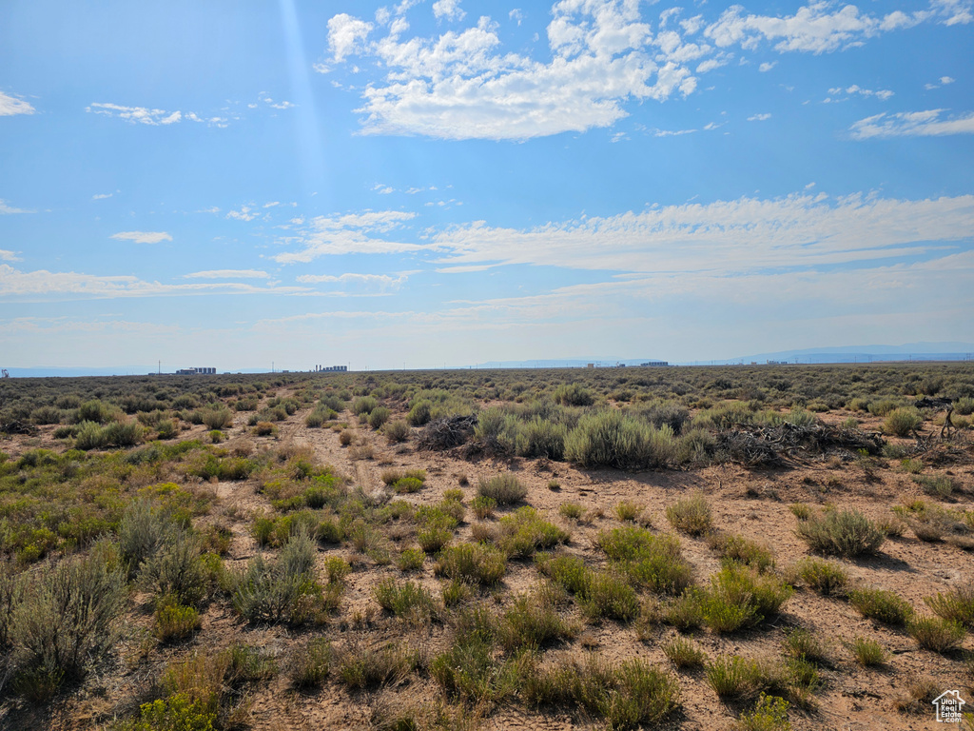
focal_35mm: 23
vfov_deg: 58.9
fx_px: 647
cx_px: 487
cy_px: 366
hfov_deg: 73.9
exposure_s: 1/2252
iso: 10
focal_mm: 6.3
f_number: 1.7
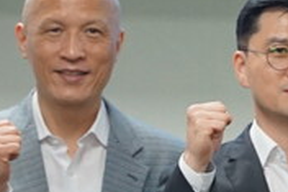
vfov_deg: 3.1
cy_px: 116
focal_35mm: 444
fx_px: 3549
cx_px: 695
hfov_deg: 4.5
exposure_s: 1/160
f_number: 4
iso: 1250
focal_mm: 61
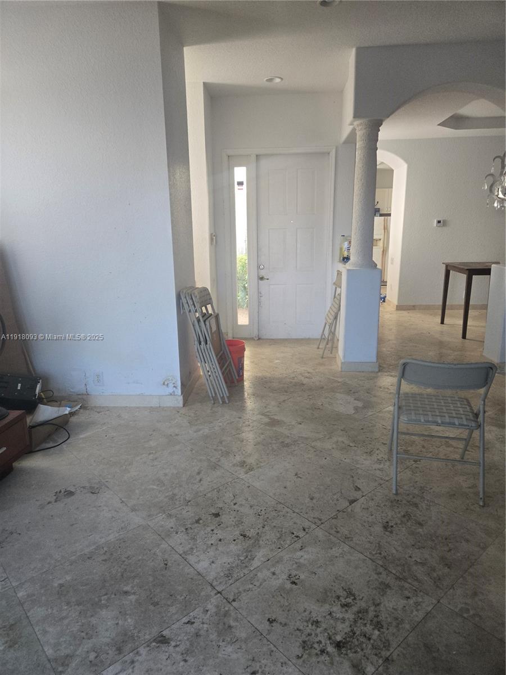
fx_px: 448
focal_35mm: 23
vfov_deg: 73.9
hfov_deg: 58.9
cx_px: 253
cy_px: 338
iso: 320
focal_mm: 5.4
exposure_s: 1/120
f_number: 1.8
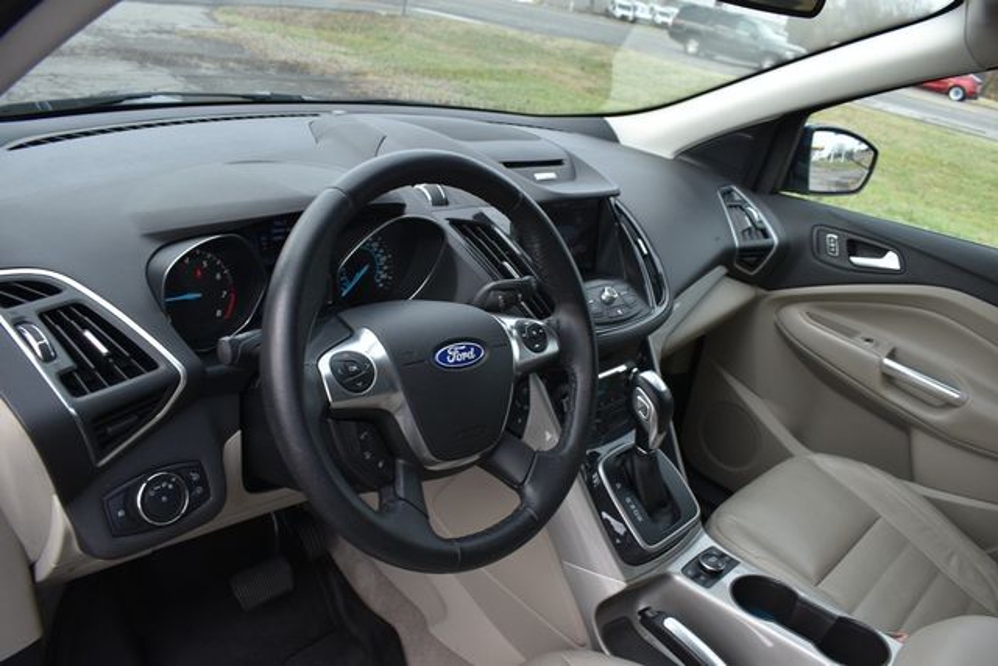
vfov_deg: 48.0
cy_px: 333
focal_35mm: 27
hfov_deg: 67.4
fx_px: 749
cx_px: 499
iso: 280
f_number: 5.6
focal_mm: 18
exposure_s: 1/250
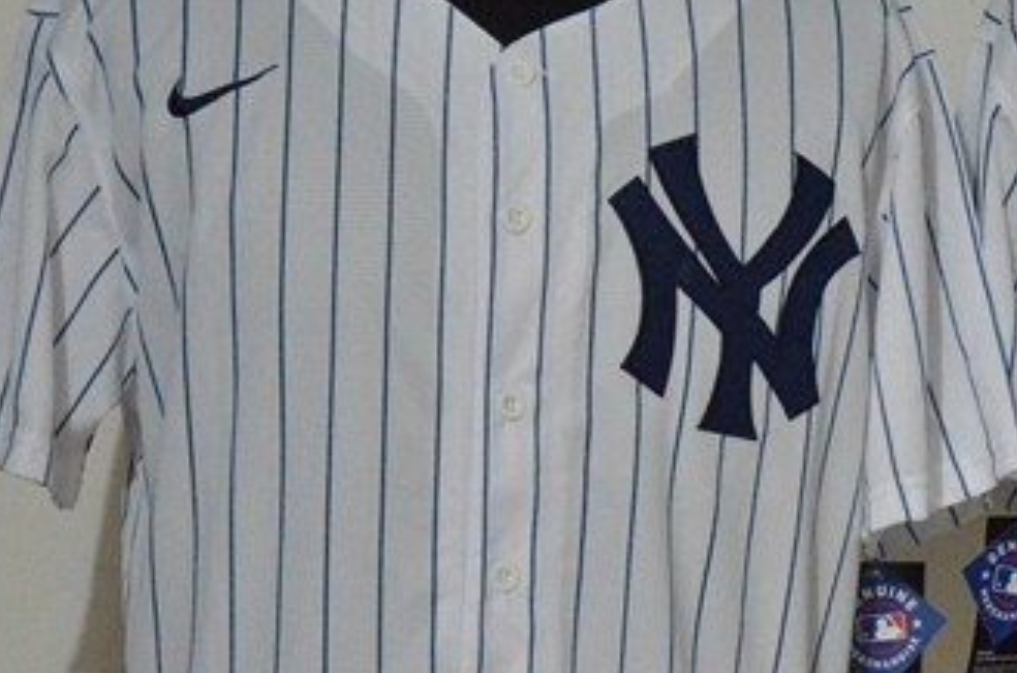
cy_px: 459
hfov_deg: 11.2
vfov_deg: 7.5
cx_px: 949
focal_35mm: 183
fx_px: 5157
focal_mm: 50
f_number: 4.8
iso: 4000
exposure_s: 1/50
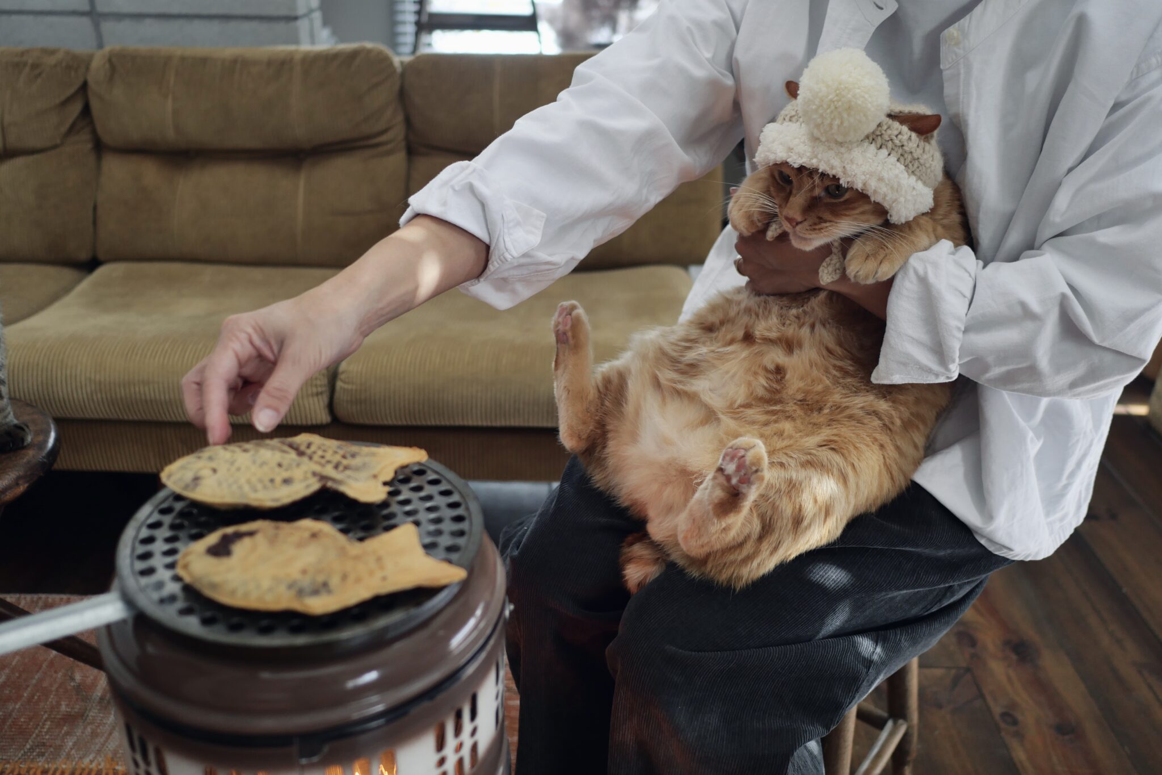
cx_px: 581
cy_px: 388
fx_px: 1000
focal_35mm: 31
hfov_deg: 60.3
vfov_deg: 42.3
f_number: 1.7
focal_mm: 15
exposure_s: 1/125
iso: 200
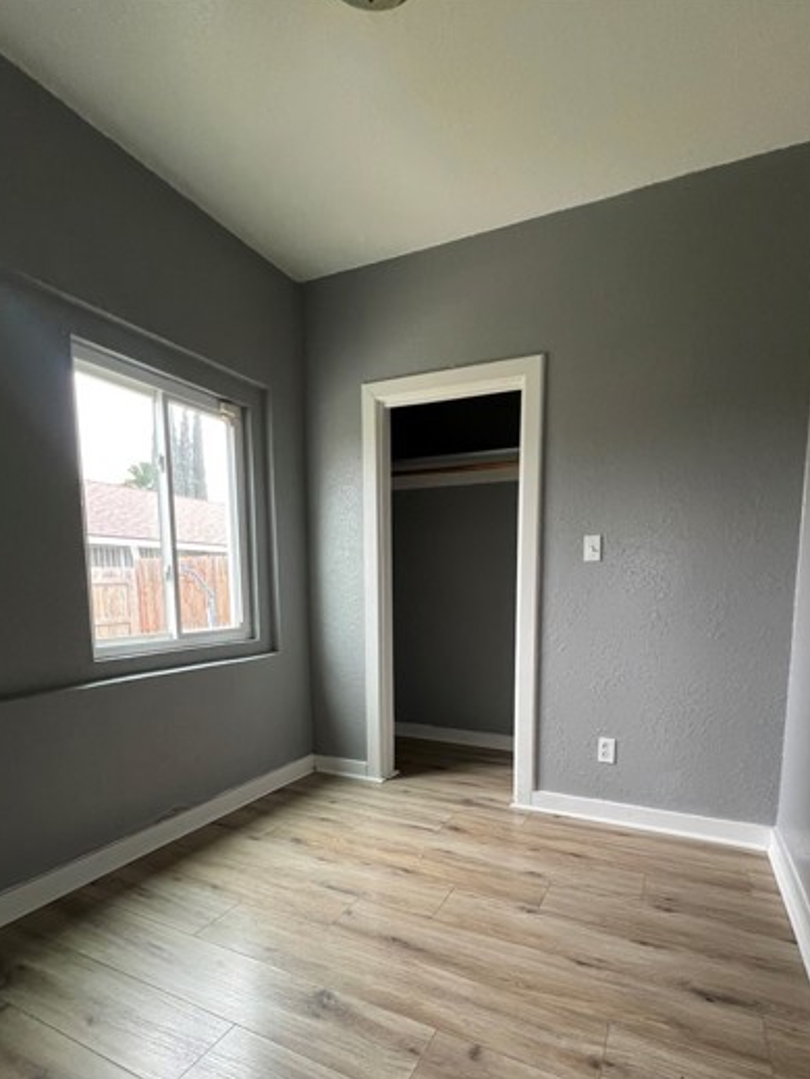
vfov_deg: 93.1
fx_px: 499
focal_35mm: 16
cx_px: 440
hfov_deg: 77.9
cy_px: 656
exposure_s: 1/99
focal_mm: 1.57
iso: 250
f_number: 1.8
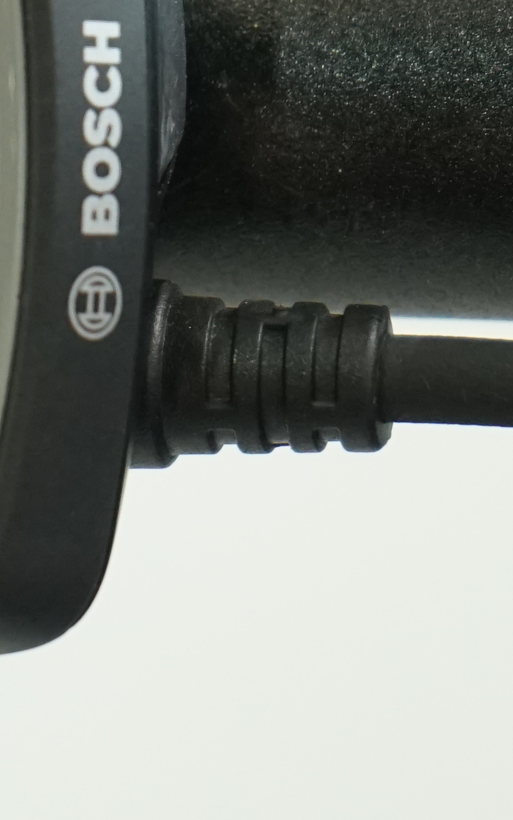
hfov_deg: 4.4
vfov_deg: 7.1
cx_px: -328
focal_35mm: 294
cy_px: 76
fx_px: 6577
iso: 1600
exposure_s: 1/200
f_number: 5.6
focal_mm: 70
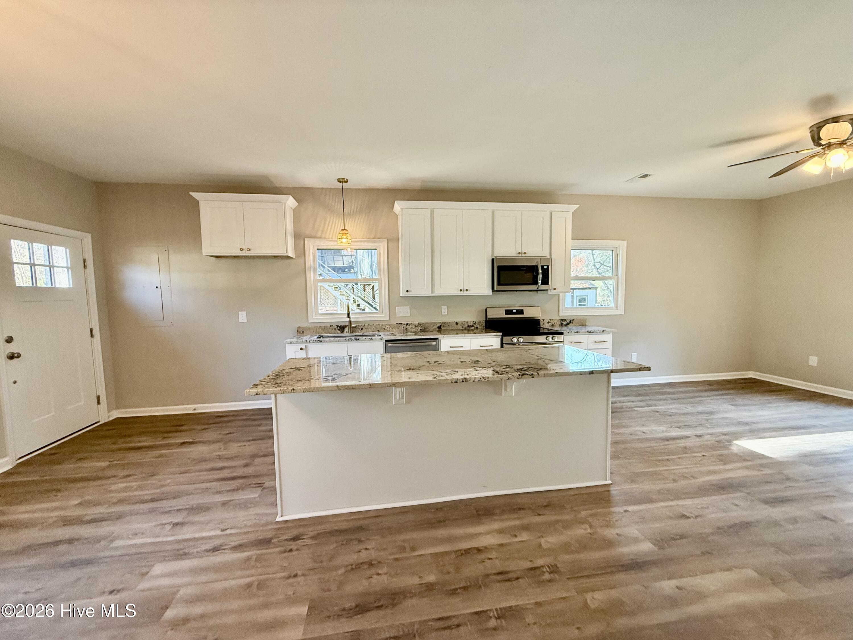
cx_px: 426
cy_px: 320
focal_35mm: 14
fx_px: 345
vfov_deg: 85.7
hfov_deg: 102.1
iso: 250
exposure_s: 1/120
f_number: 2.2
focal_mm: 2.22
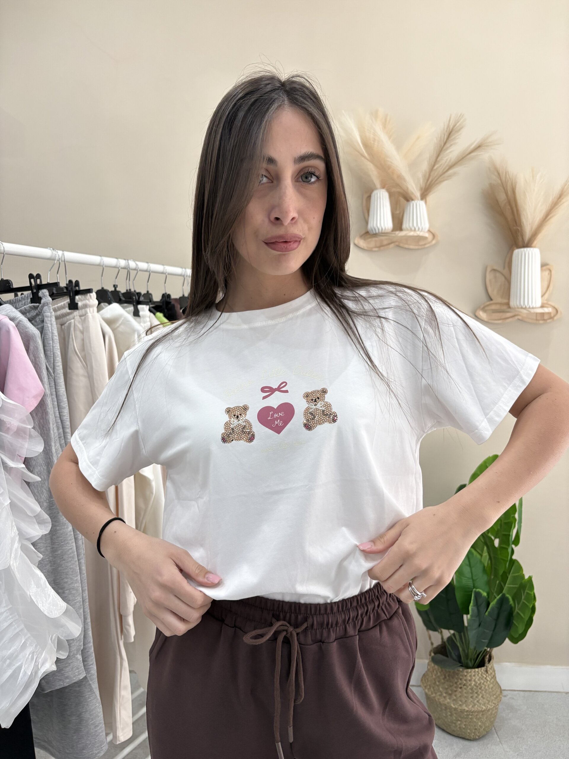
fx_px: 570
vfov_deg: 67.3
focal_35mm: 26
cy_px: 380
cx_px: 284
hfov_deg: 53.1
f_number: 1.6
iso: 125
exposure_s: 1/72
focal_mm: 5.96
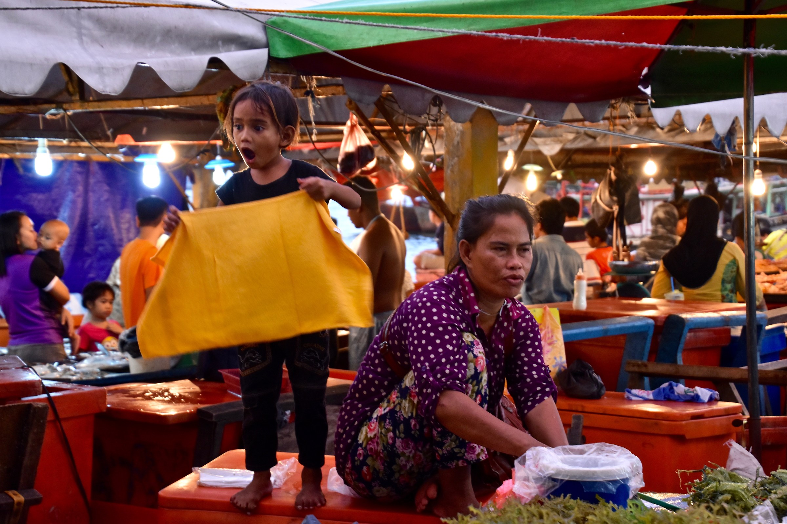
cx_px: 394
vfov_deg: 18.2
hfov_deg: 27.0
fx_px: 1639
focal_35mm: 75
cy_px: 262
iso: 1000
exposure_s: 1/60
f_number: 4.8
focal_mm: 50
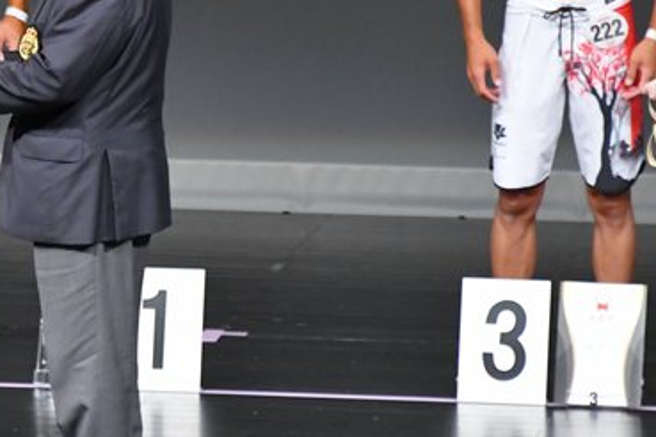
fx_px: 13192
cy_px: 142
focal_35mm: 724
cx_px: 15
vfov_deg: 1.9
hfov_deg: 2.8
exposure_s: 1/400
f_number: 5.6
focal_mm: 230
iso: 5000
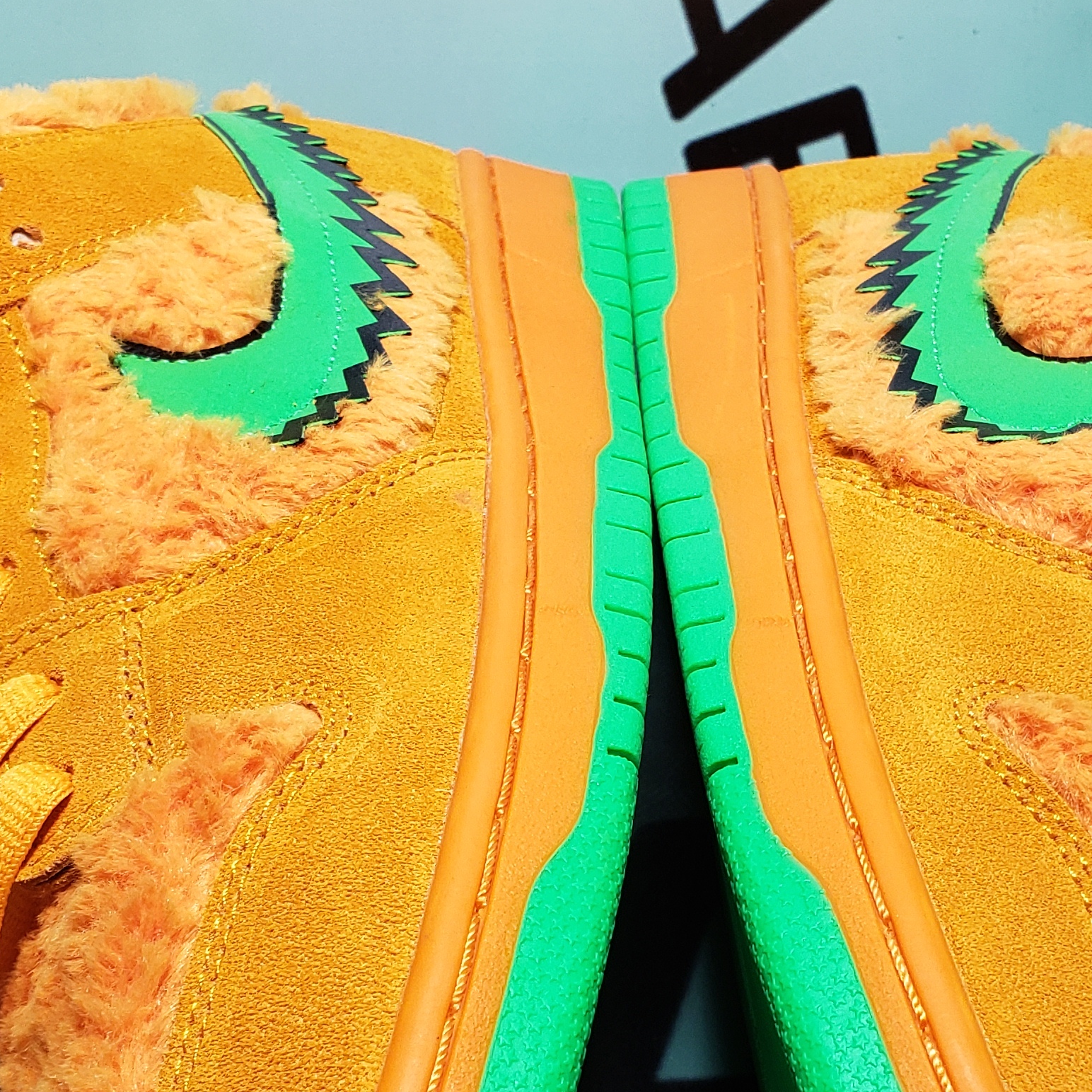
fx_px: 2141
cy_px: 908
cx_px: 719
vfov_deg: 27.9
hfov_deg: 28.4
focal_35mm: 60
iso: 50
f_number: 2.4
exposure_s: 1/123
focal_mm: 4.3
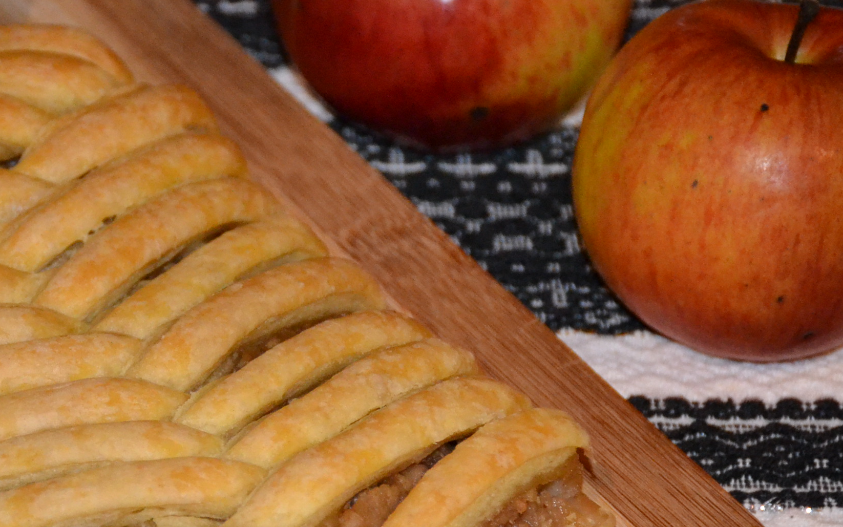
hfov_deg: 10.5
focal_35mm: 199
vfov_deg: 6.6
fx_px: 4572
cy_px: 324
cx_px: 175
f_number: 5
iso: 2500
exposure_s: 1/60
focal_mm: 62
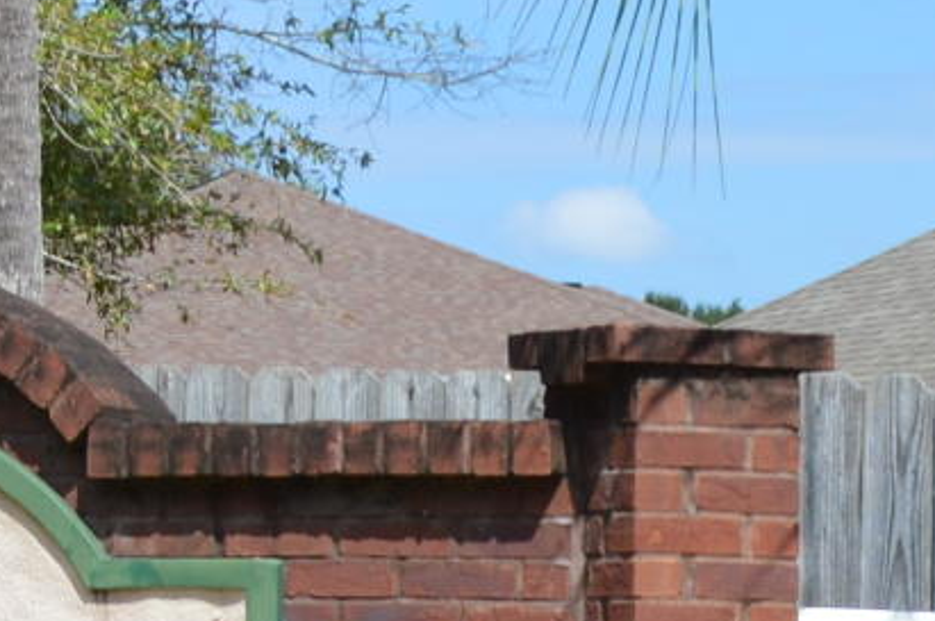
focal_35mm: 219
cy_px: 266
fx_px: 5681
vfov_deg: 6.3
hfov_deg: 9.2
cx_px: -387
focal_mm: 20
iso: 100
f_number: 8
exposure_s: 1/250
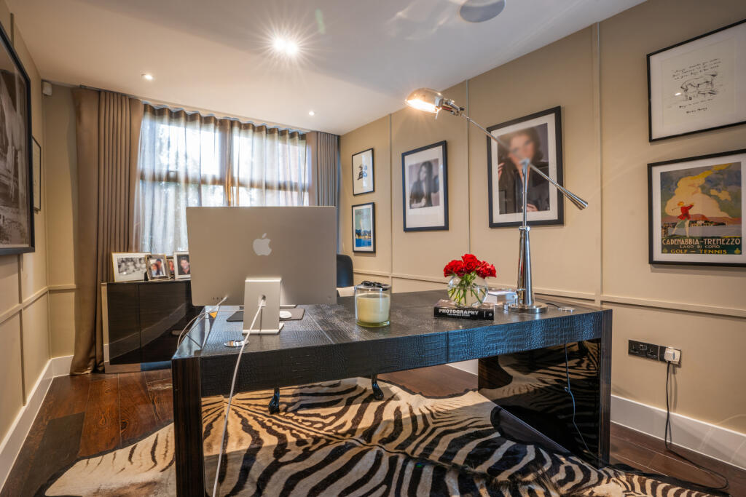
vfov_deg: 73.8
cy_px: 248
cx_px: 373
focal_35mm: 16
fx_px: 332
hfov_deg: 96.7
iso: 400
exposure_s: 1/1.67
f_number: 11
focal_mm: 16
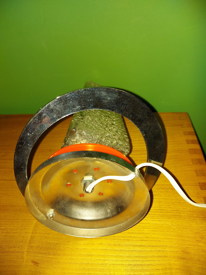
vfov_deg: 71.6
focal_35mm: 24
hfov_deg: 56.8
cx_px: 103
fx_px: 190
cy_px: 138
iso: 80
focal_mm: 5.23
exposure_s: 1/60
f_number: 1.8
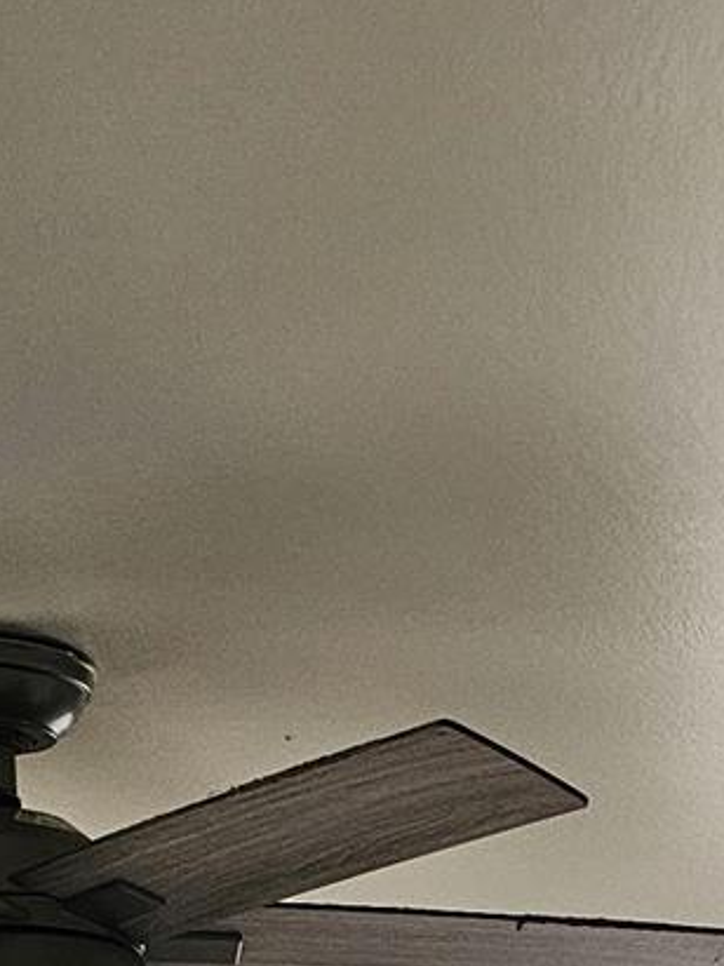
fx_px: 3599
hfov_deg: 11.2
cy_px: 2097
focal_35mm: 129
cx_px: 921
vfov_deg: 12.8
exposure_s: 1/120
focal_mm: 6.3
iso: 500
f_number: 1.7
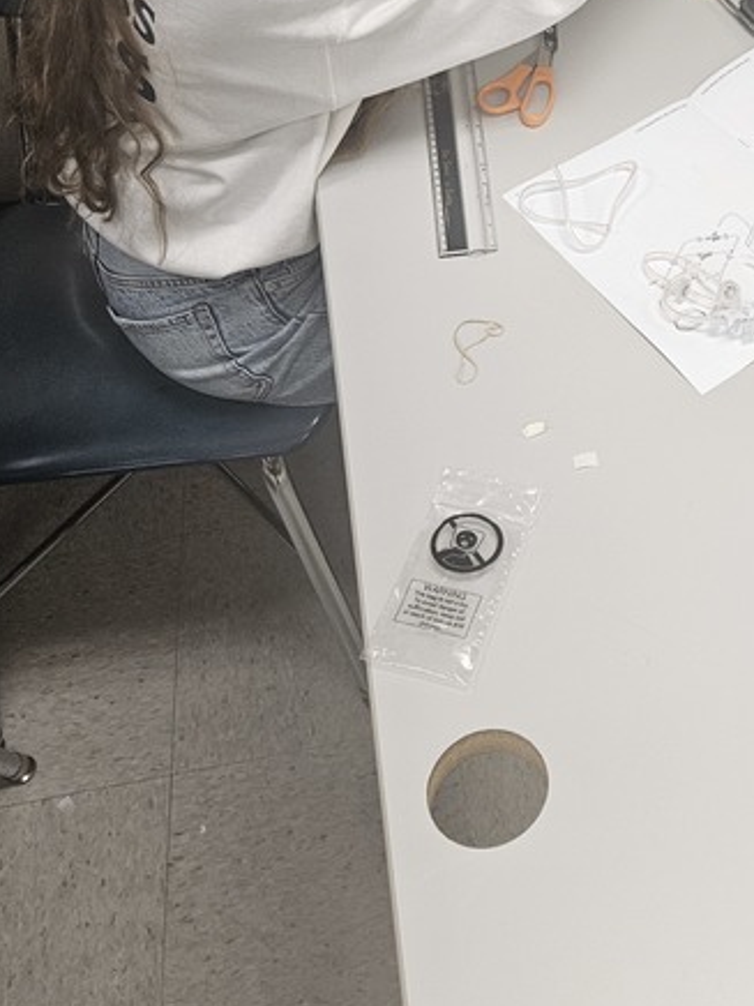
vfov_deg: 34.1
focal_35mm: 54
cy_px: 150
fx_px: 1568
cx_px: 719
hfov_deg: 25.9
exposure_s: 1/120
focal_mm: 5.4
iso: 100
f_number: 1.8
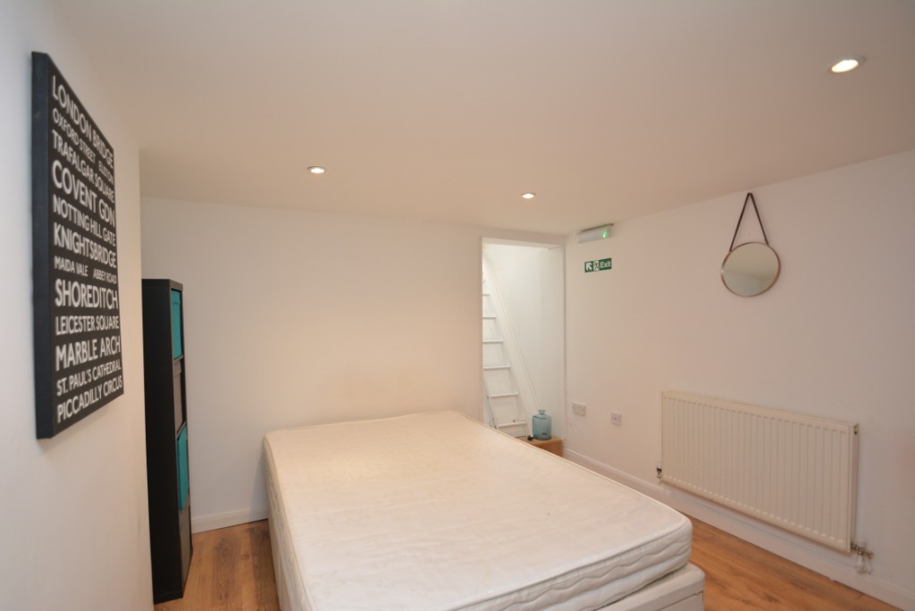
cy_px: 306
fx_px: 420
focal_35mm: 16
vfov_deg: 72.1
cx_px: 458
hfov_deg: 94.9
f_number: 4
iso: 360
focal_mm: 11
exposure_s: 1/60
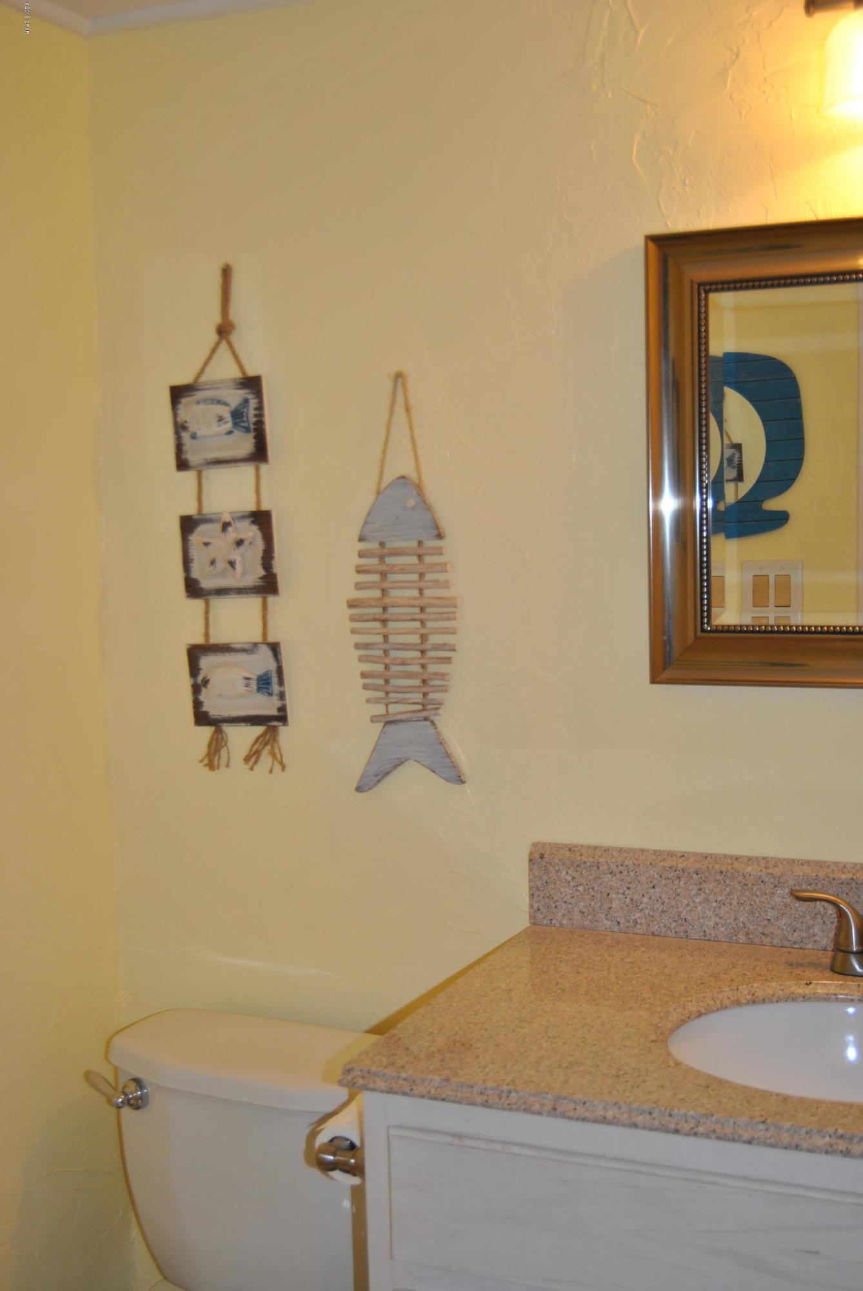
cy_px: 646
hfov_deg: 32.0
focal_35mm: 42
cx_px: 432
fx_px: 1506
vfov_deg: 46.4
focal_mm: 28
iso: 200
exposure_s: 1/60
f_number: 4
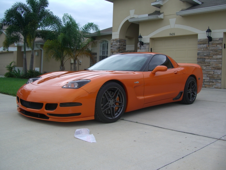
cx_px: 113
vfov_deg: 37.7
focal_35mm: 38
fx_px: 248
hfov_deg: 49.0
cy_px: 85
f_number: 5.6
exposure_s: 1/160
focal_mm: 7.9
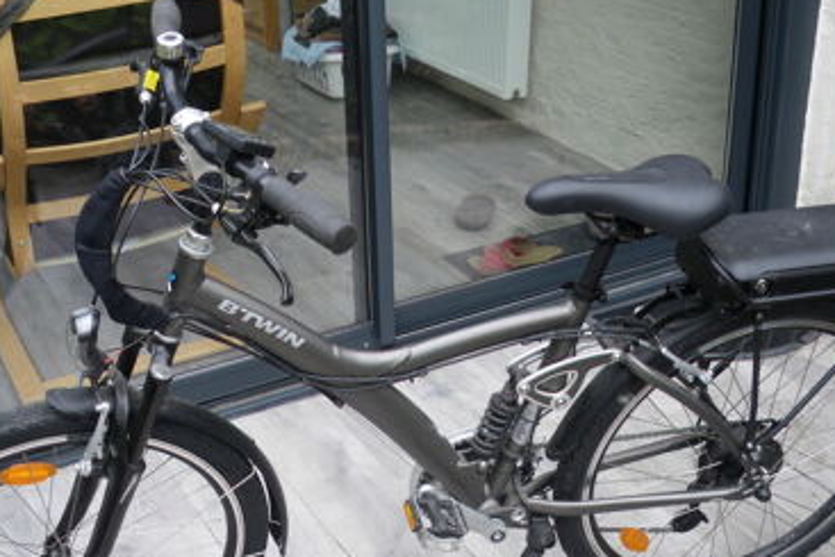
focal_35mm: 49
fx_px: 1137
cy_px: 327
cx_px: 394
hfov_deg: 40.3
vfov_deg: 27.5
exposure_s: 1/50
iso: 64
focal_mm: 6.3
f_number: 3.5
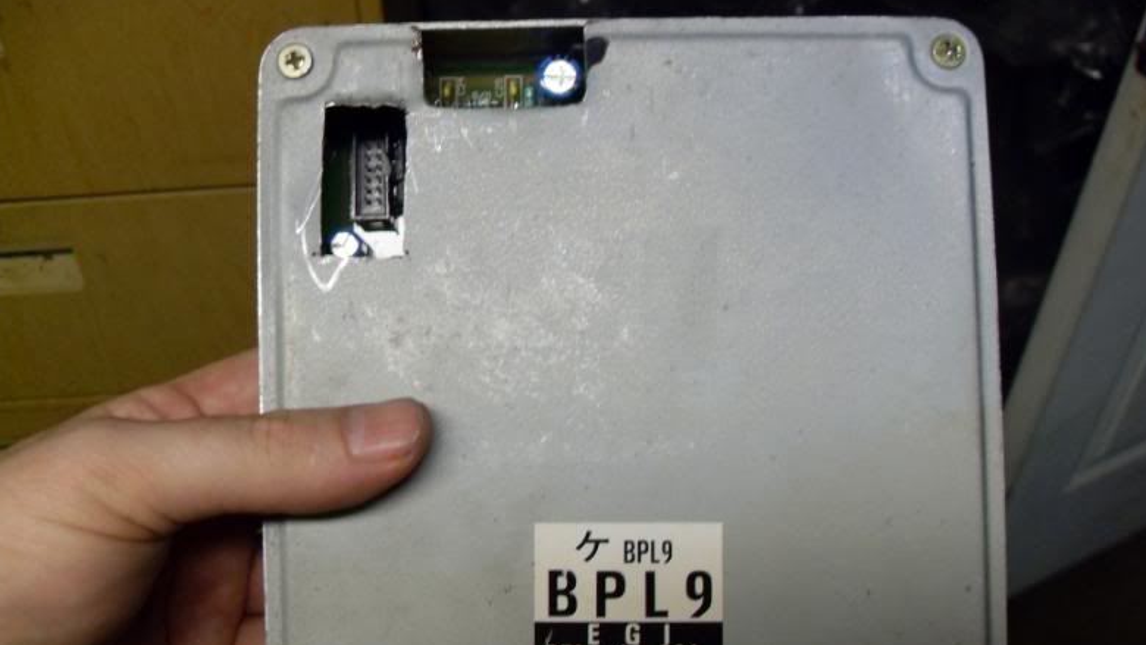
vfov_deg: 31.1
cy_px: 401
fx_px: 1155
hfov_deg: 52.8
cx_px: 576
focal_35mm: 38
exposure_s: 1/60
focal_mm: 6.3
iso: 160
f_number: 2.8
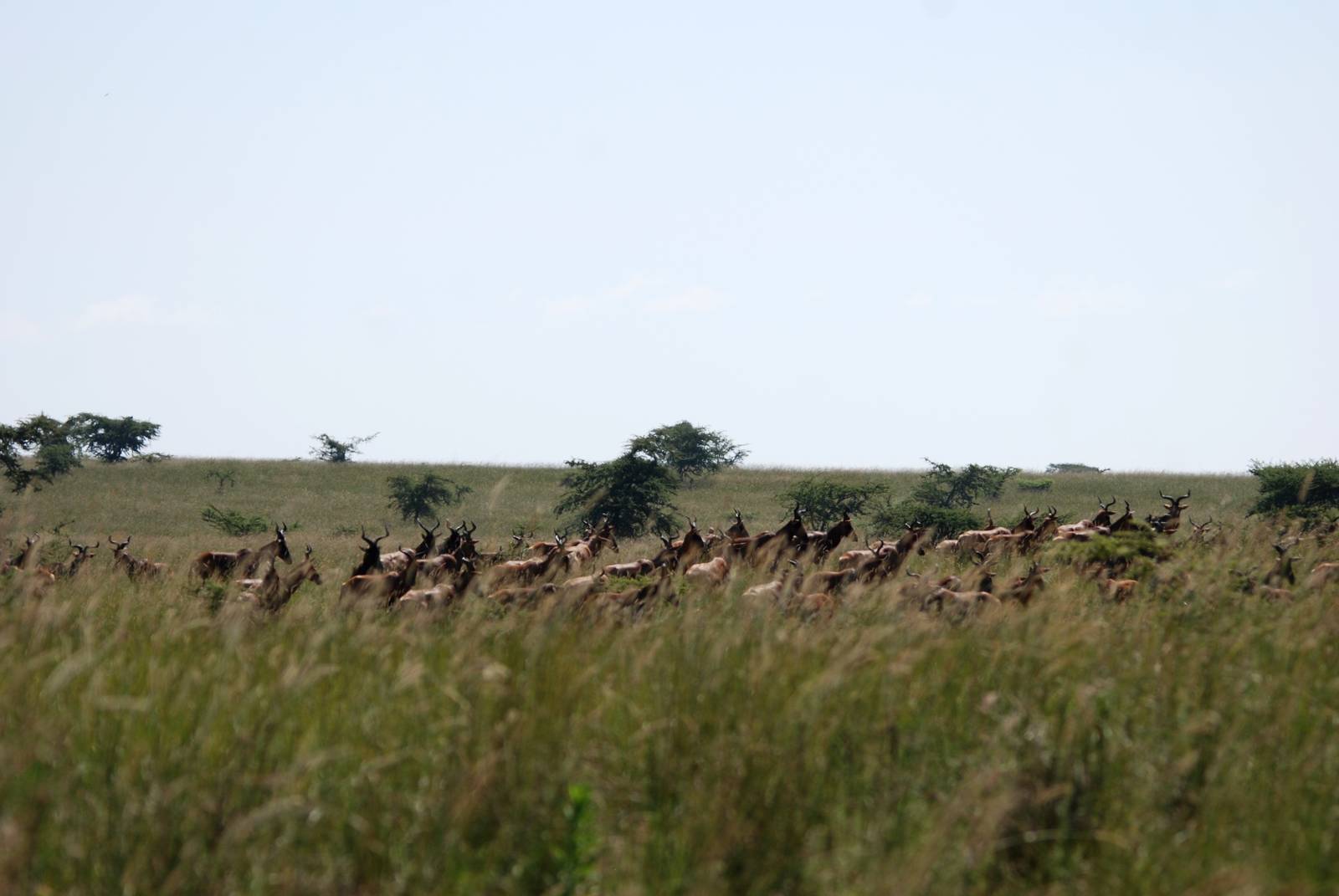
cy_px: 448
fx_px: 8379
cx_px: 670
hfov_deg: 9.1
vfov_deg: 6.1
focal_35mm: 225
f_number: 5
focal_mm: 150
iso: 200
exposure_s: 1/1250
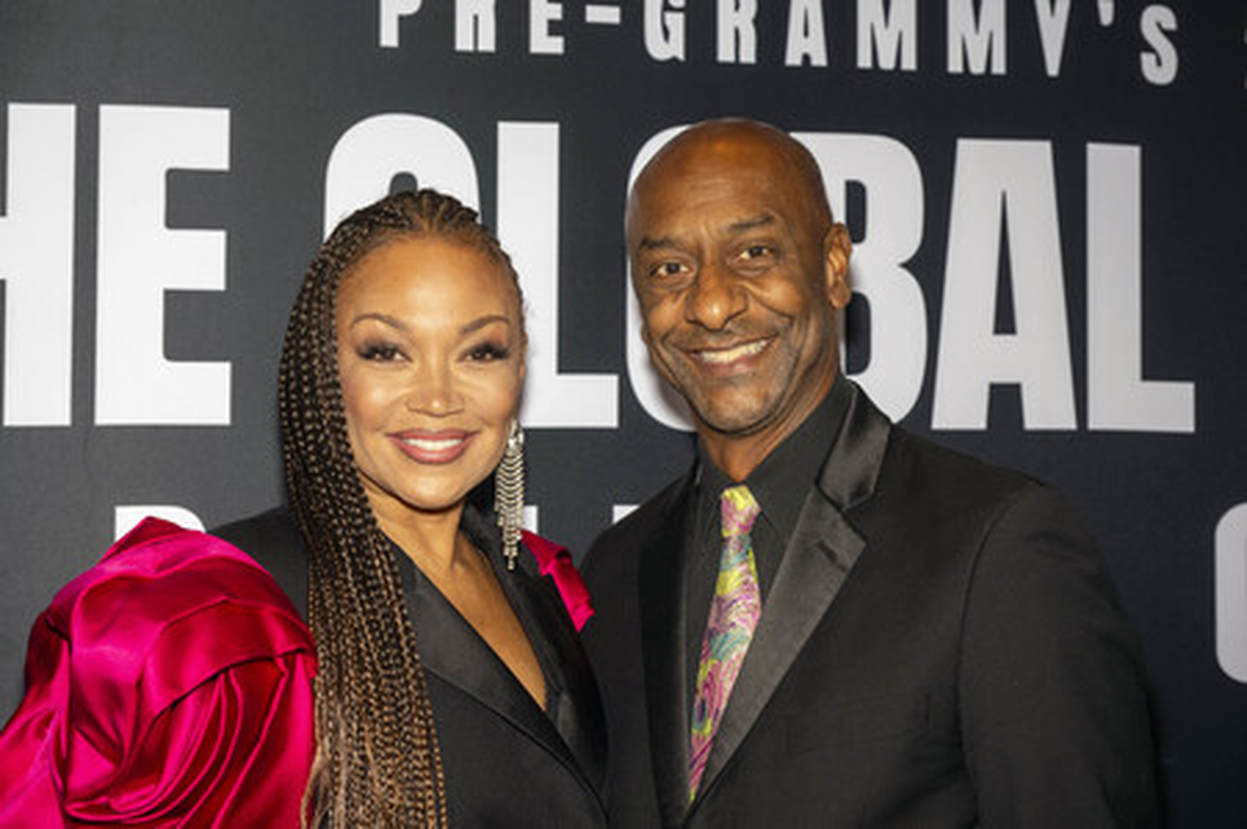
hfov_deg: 33.4
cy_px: 414
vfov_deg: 22.6
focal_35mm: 60
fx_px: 2077
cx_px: 624
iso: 800
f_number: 5.6
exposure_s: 1/200
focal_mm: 60
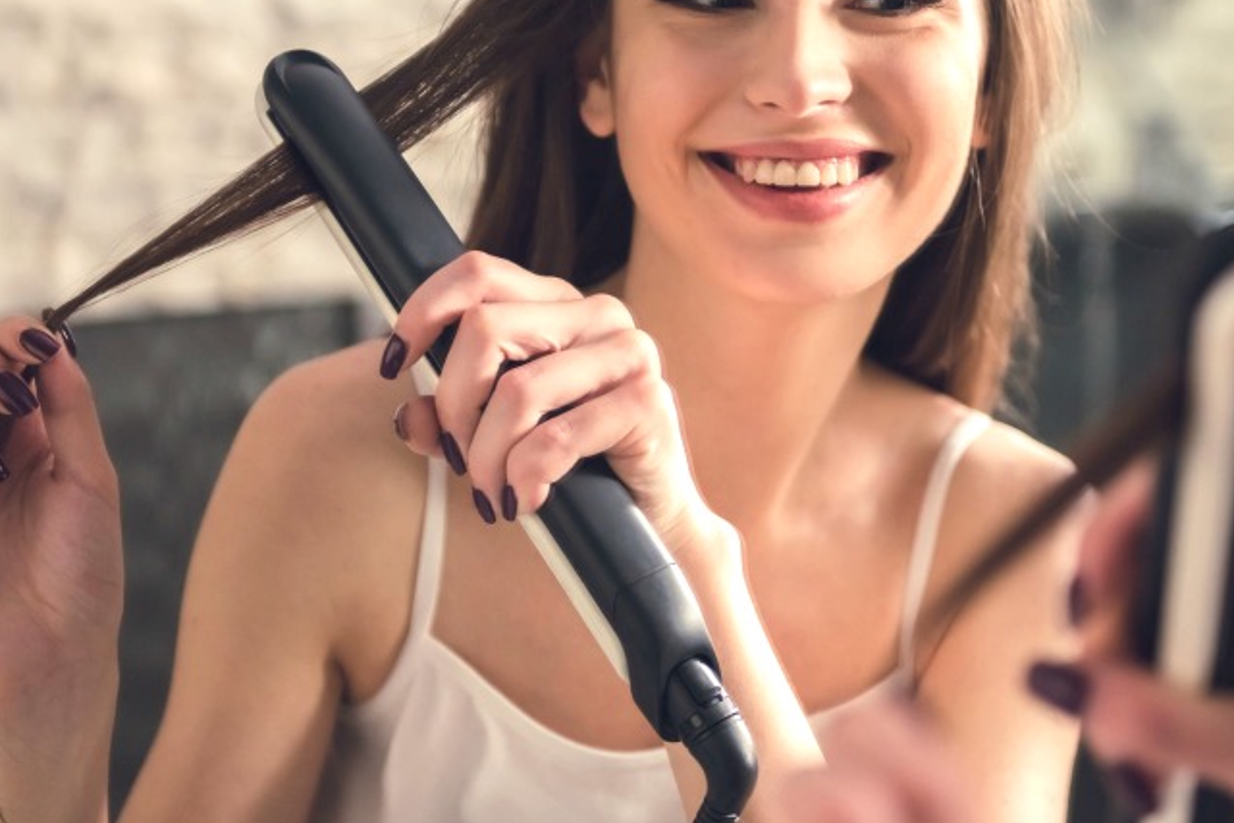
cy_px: 313
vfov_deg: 14.1
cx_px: 765
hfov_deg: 21.0
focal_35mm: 97
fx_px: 3325
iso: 1250
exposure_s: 1/200
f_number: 2.8
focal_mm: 62
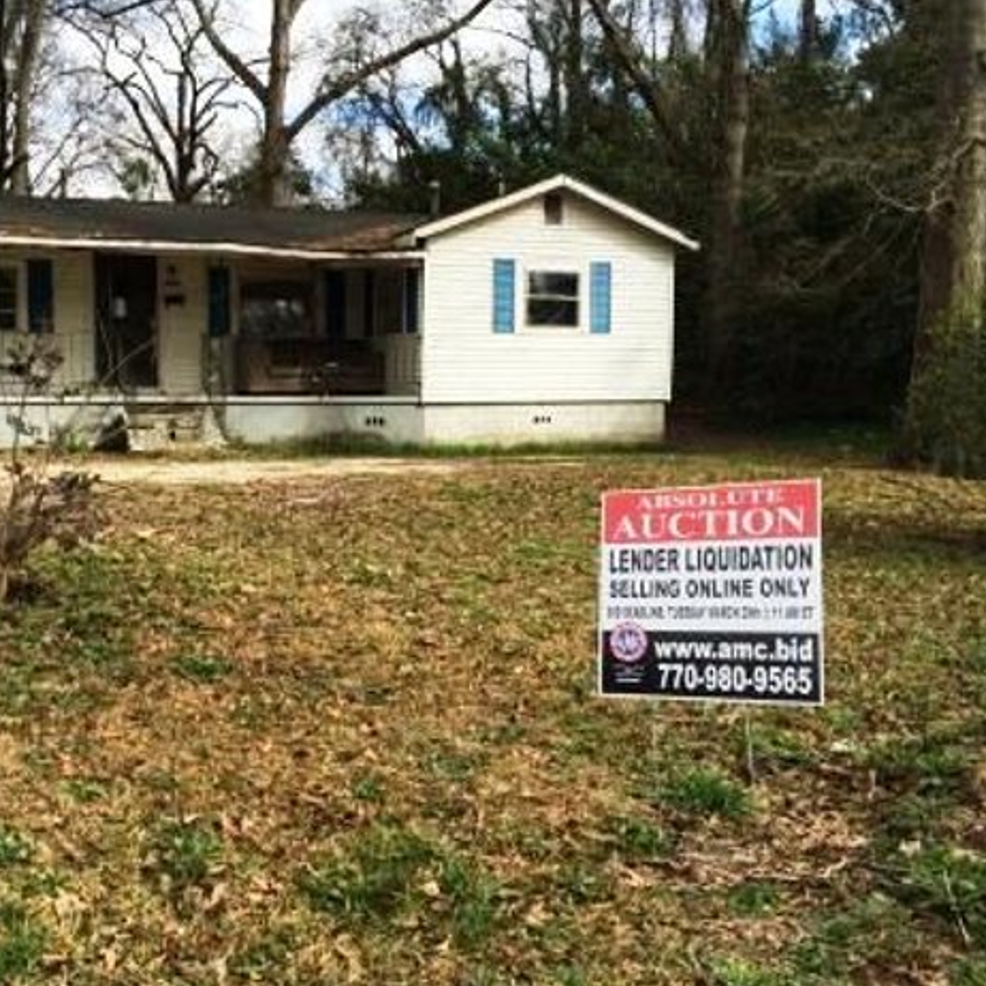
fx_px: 1128
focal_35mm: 35
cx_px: 343
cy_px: 500
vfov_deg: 47.2
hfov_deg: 46.6
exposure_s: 1/1026
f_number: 2.2
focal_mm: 4.15
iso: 32
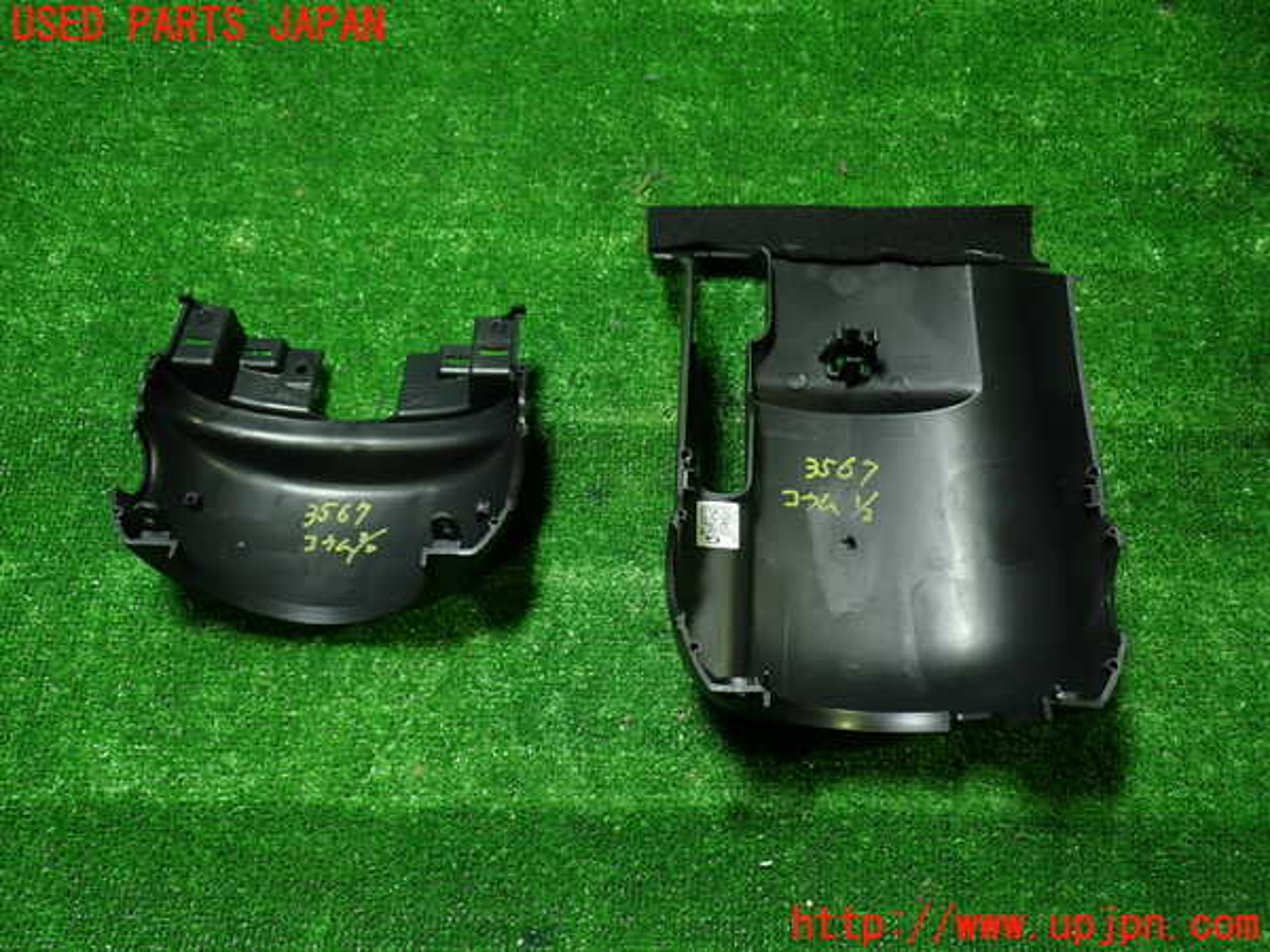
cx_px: 635
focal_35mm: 30
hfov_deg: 60.0
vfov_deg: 46.8
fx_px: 1101
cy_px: 476
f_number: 2.3
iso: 200
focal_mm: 5.4
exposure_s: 1/50
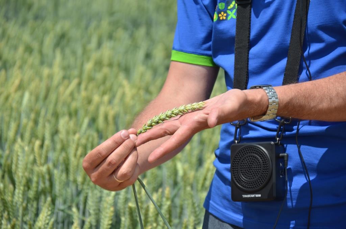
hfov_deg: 13.1
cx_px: 173
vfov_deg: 8.7
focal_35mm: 158
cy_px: 114
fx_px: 1510
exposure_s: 1/640
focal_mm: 105
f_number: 5.6
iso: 100
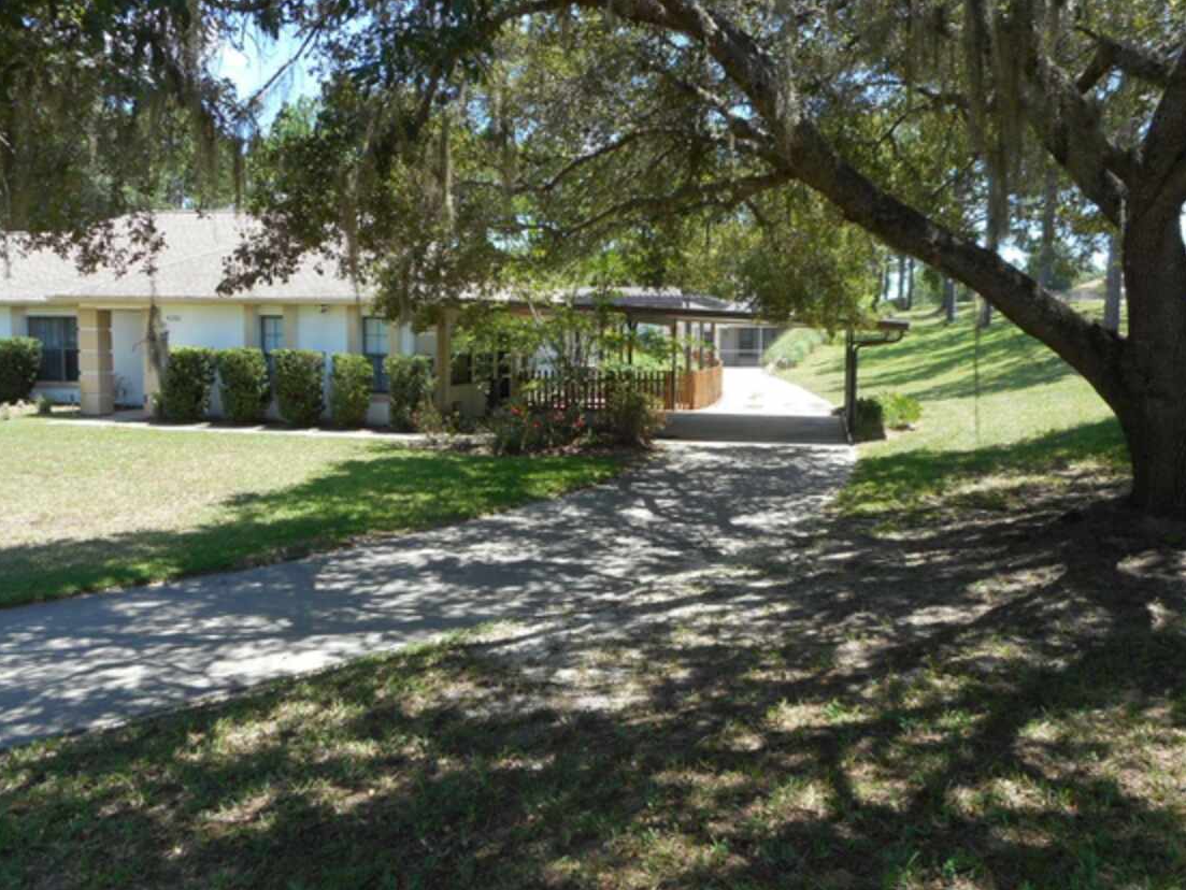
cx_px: 648
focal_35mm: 29
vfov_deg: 48.2
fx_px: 994
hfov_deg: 61.5
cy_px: 410
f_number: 3.7
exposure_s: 1/200
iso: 80
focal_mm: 4.5
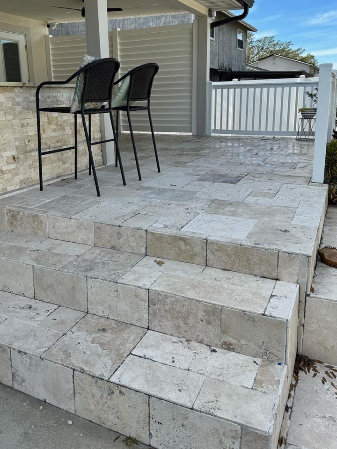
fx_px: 389
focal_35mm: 30
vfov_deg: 59.6
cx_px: 142
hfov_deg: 46.6
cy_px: 186
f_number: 1.78
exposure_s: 1/1980
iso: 80
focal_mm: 6.76
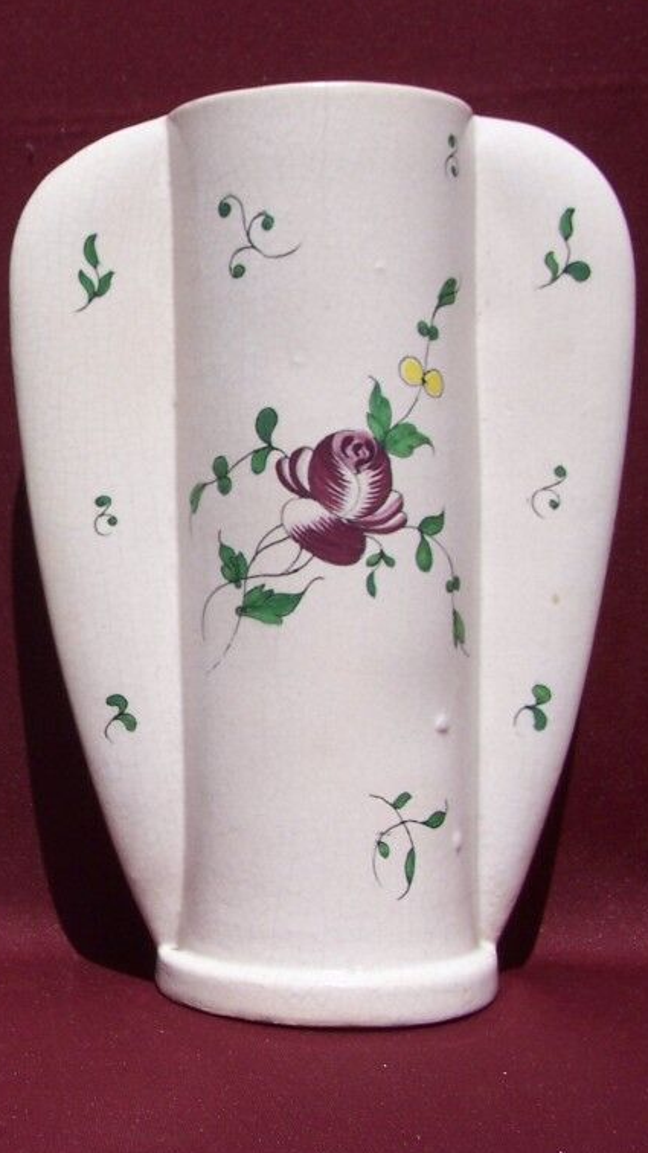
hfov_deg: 19.7
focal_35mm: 59
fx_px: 1803
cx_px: -17
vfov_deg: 35.5
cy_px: 572
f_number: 5.6
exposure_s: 1/750
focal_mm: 6.7
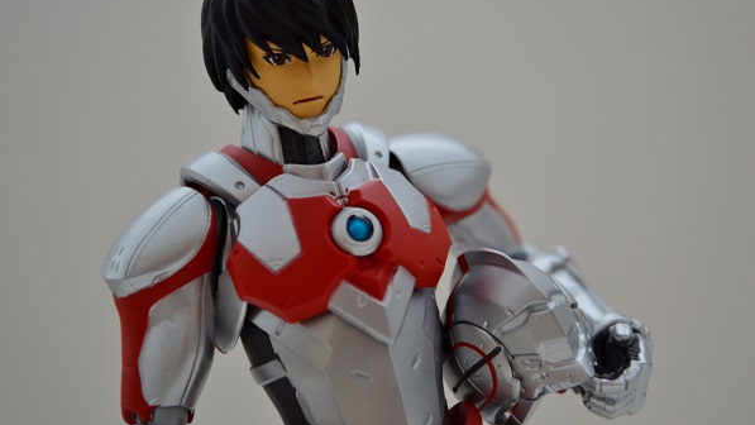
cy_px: 183
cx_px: 378
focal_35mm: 82
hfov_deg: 25.9
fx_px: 1642
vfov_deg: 14.7
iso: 560
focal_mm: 52
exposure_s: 1/60
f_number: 5.6
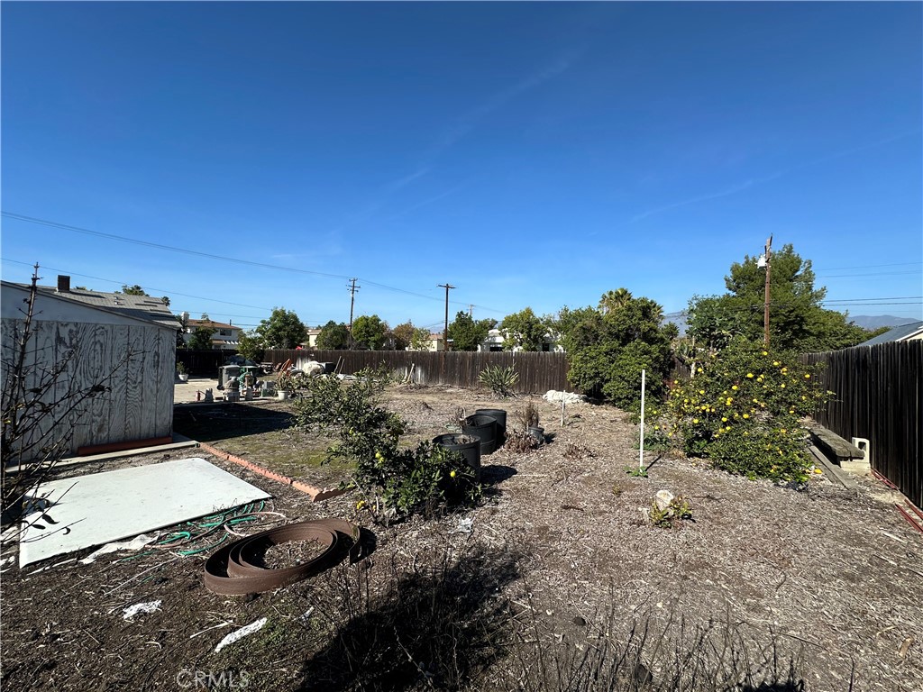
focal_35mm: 14
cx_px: 462
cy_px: 346
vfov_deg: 85.7
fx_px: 373
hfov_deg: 102.1
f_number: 2.2
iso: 40
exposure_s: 1/1949
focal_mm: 2.22
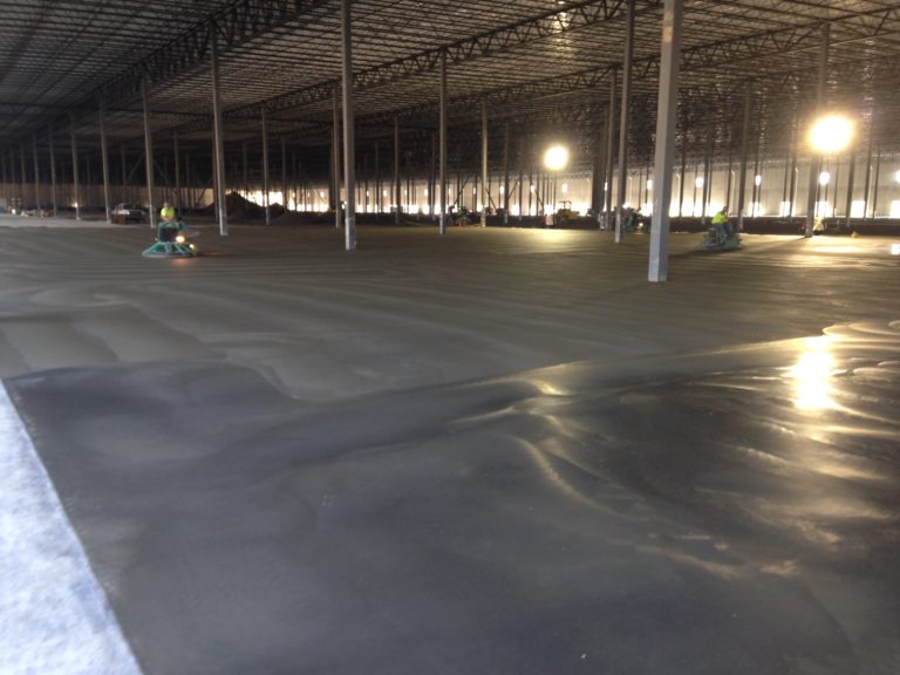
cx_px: 450
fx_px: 858
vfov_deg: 42.9
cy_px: 338
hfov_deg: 55.4
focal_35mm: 33
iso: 50
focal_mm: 4.12
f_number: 2.4
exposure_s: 1/20
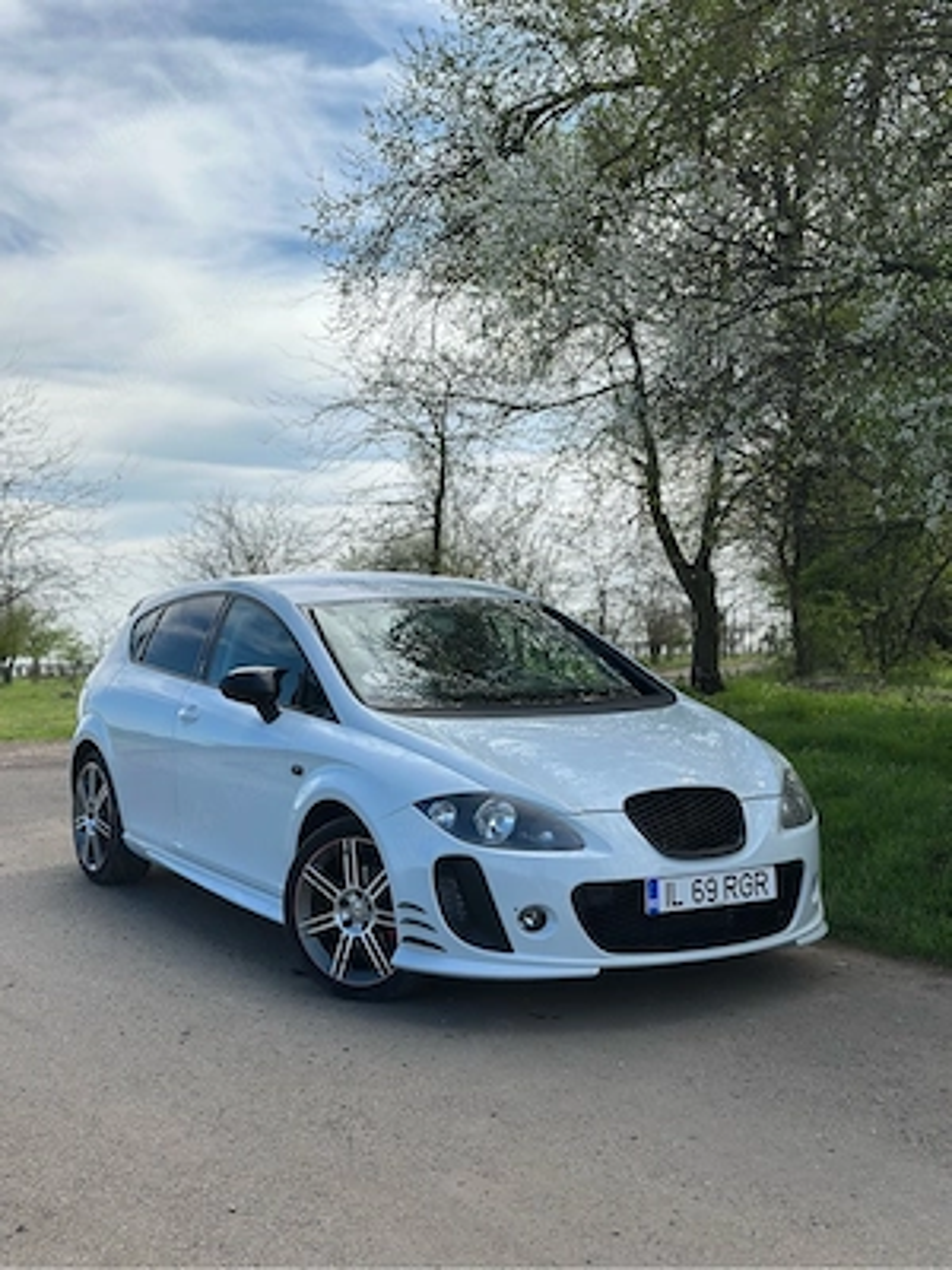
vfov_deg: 39.7
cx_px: 476
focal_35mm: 48
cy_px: 635
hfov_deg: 30.3
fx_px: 1760
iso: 80
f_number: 1.78
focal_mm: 6.86
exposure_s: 1/3257
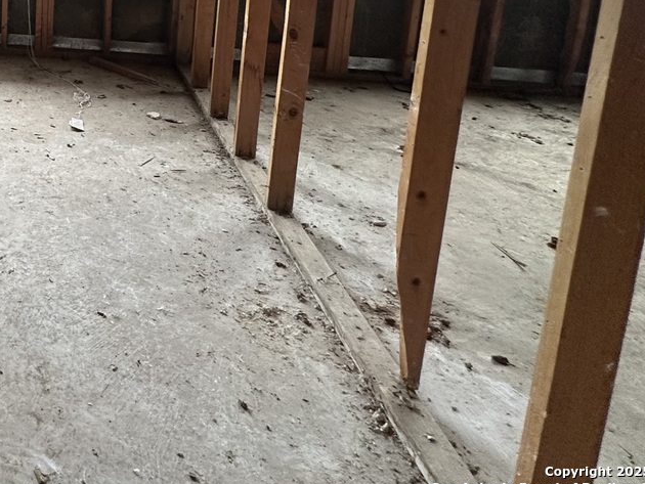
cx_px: -84
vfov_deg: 36.8
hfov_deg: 42.7
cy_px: -56
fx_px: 596
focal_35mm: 32
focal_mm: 2.22
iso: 125
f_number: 2.2
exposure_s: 1/99
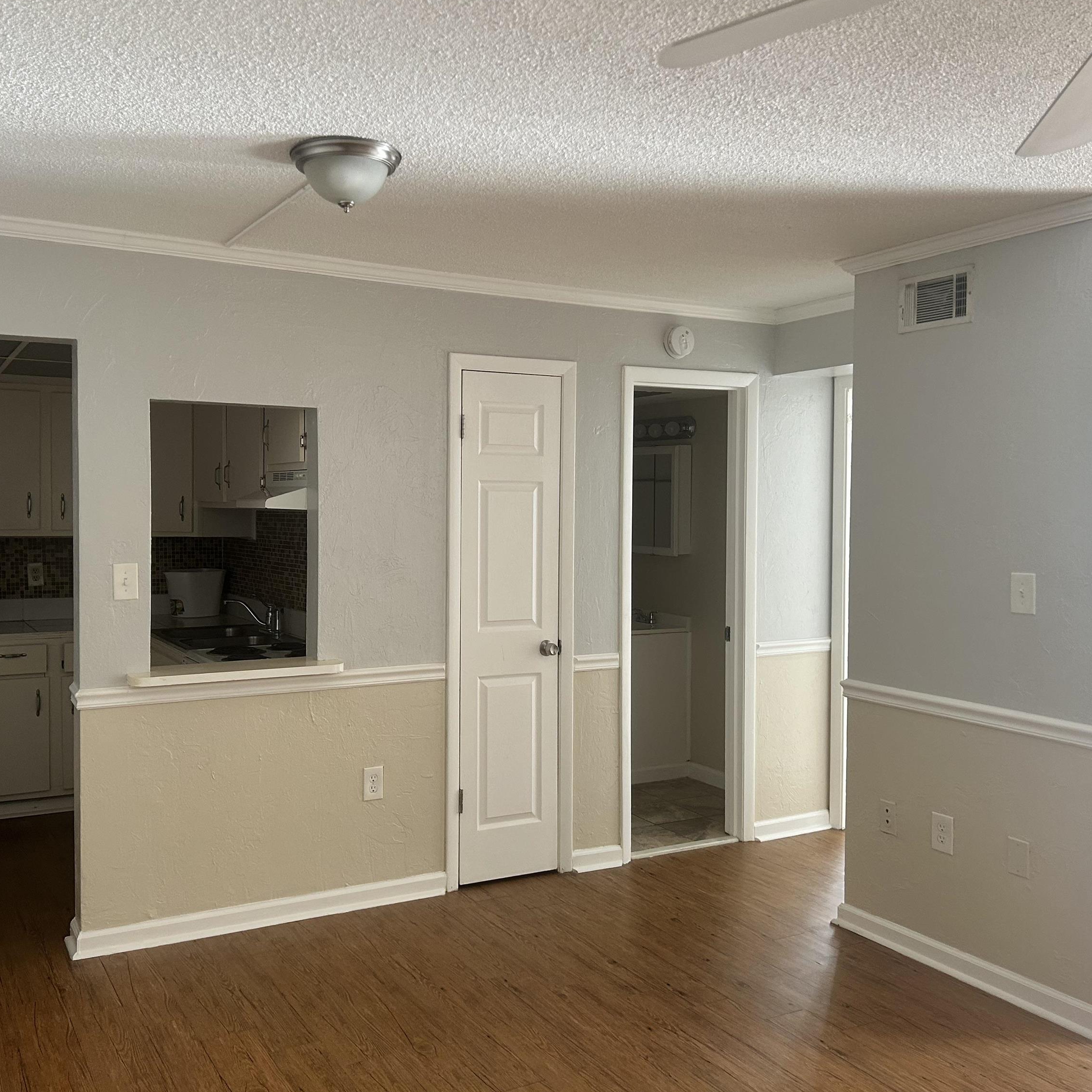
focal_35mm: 31
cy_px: 546
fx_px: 1106
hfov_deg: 52.3
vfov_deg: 52.5
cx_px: 450
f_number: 1.5
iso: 125
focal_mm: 5.7
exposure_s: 1/60
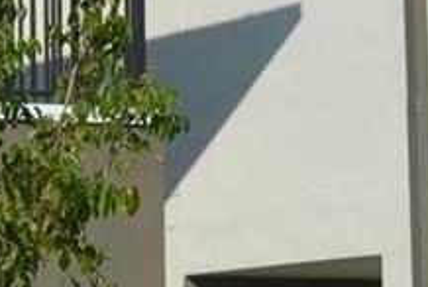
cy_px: 231
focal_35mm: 329
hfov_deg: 5.6
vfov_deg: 4.2
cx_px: -1082
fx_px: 3917
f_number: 9
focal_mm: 30
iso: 100
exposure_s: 1/320
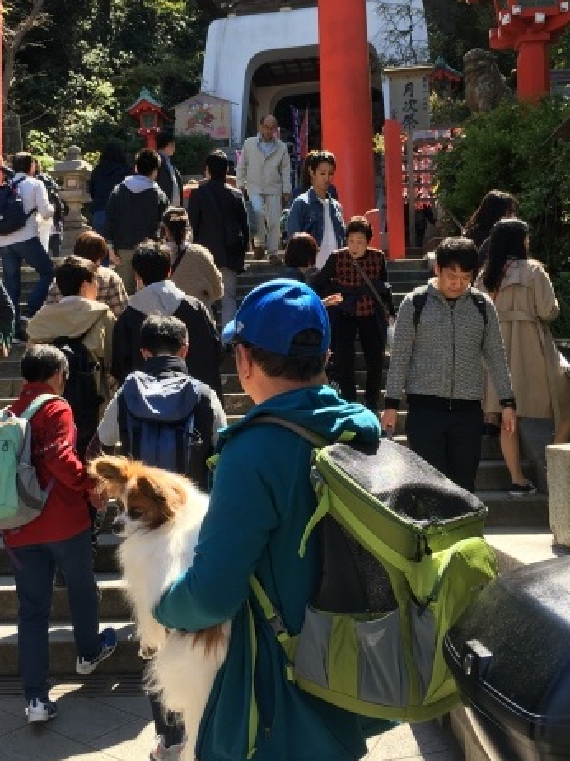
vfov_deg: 46.8
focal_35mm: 40
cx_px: 230
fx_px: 879
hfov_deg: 35.8
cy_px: 357
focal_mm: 4.15
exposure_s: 1/370
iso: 25
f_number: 2.2
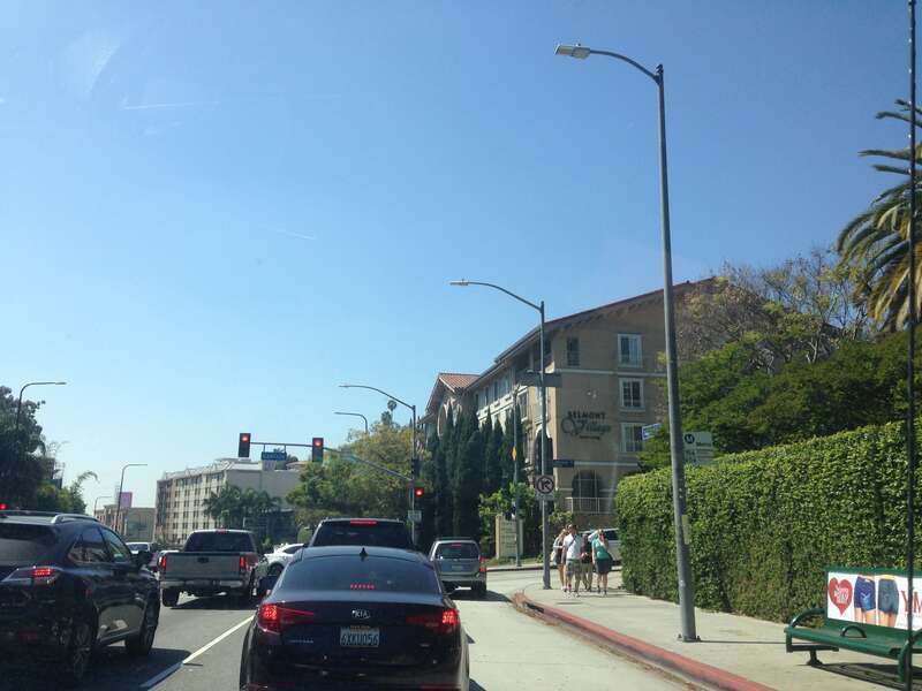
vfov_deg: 42.9
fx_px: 879
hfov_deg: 55.4
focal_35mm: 33
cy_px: 346
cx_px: 461
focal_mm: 4.12
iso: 50
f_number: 2.4
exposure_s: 1/1290
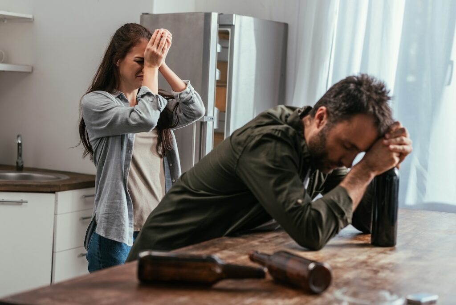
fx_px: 887
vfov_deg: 19.5
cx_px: 228
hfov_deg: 28.8
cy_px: 152
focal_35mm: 70
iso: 160
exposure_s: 1/200
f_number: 3.5
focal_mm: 70
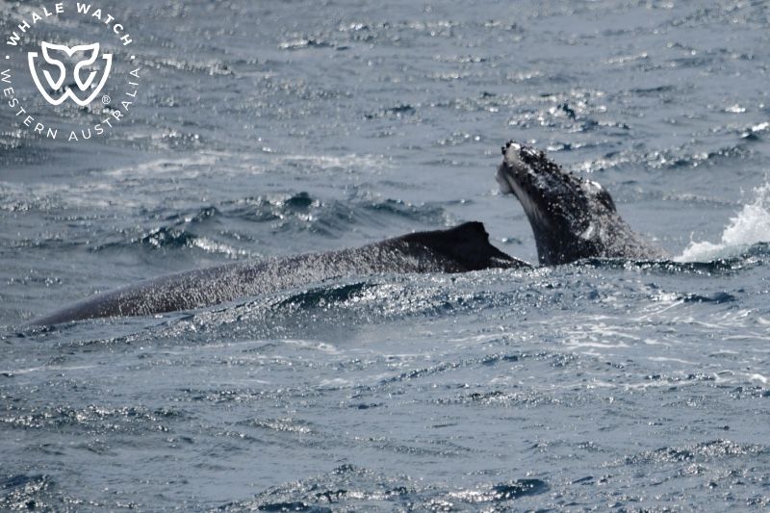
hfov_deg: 3.4
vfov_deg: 2.3
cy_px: 256
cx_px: 385
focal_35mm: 600
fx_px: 12830
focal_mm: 600
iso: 640
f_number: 6.3
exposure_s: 1/8000
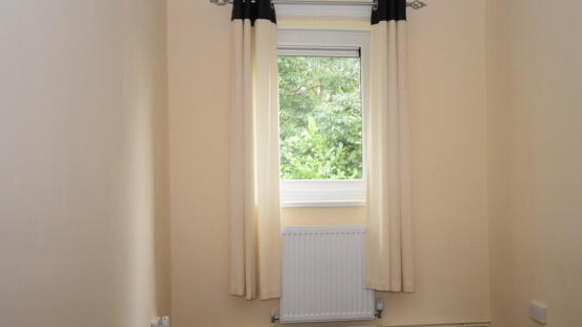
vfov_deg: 32.0
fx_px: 571
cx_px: 320
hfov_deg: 53.9
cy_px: 184
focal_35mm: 37
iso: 2200
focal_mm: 20
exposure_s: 1/60
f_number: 5.6
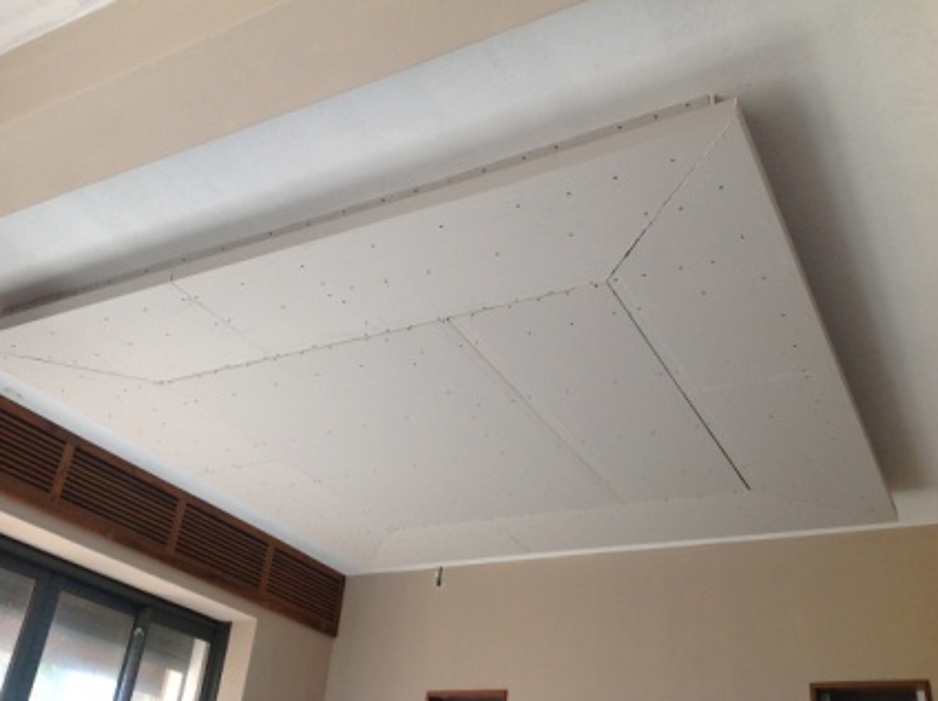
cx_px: 469
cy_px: 353
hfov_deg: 50.2
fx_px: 1001
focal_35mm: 37
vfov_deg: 38.6
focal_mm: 4.28
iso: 100
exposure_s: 1/120
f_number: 2.4
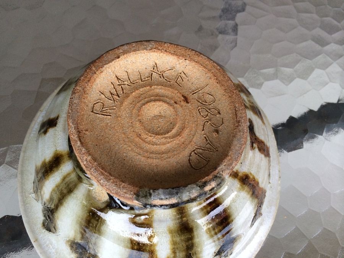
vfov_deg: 46.8
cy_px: 129
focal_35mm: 30
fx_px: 298
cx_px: 172
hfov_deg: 60.0
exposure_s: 1/30
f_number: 2.2
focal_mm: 4.12
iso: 100
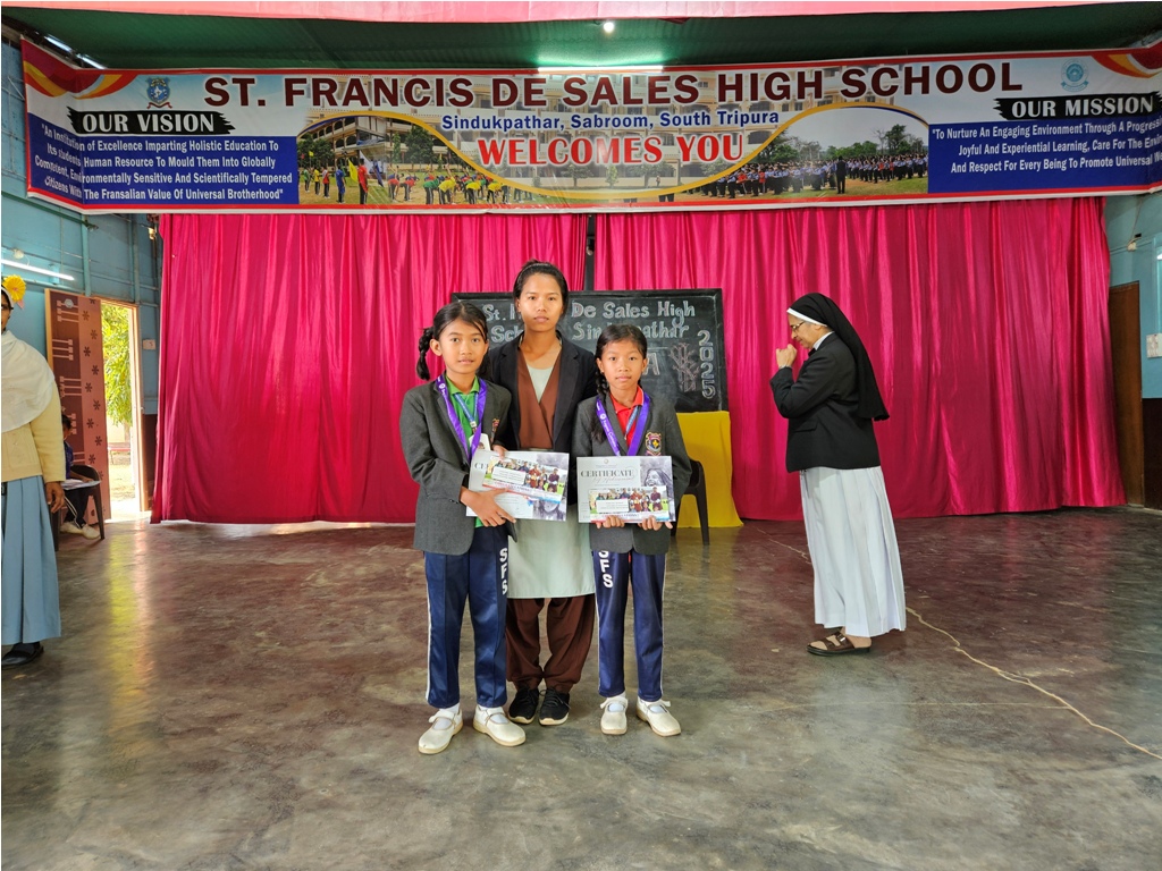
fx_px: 772
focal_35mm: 23
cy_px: 436
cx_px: 581
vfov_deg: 58.9
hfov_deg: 73.9
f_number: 1.8
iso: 100
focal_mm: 5.4
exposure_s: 1/100
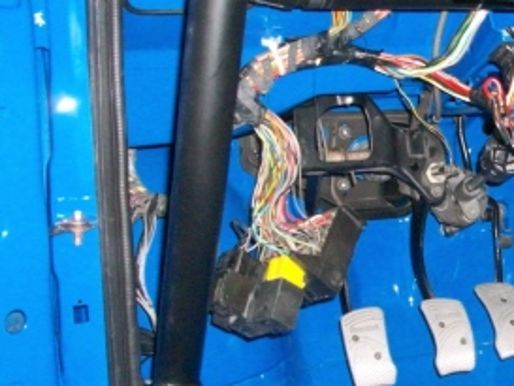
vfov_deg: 22.6
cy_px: 201
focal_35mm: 65
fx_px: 966
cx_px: 482
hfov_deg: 28.4
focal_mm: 5.7
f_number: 2.8
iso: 320
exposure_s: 1/60
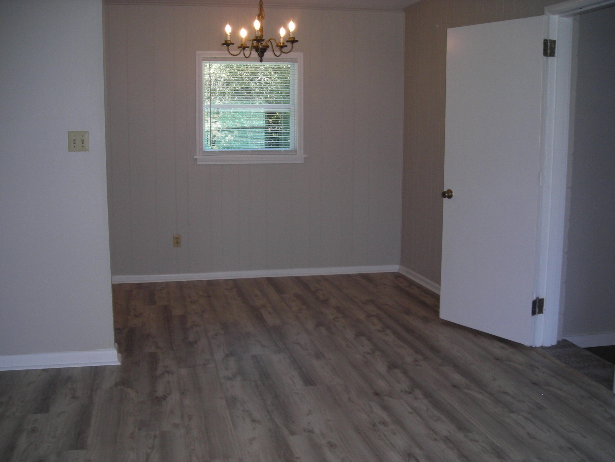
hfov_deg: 47.9
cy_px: 235
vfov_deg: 36.8
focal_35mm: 39
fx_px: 693
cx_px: 310
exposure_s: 1/60
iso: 158
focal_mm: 6.3
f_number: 3.2
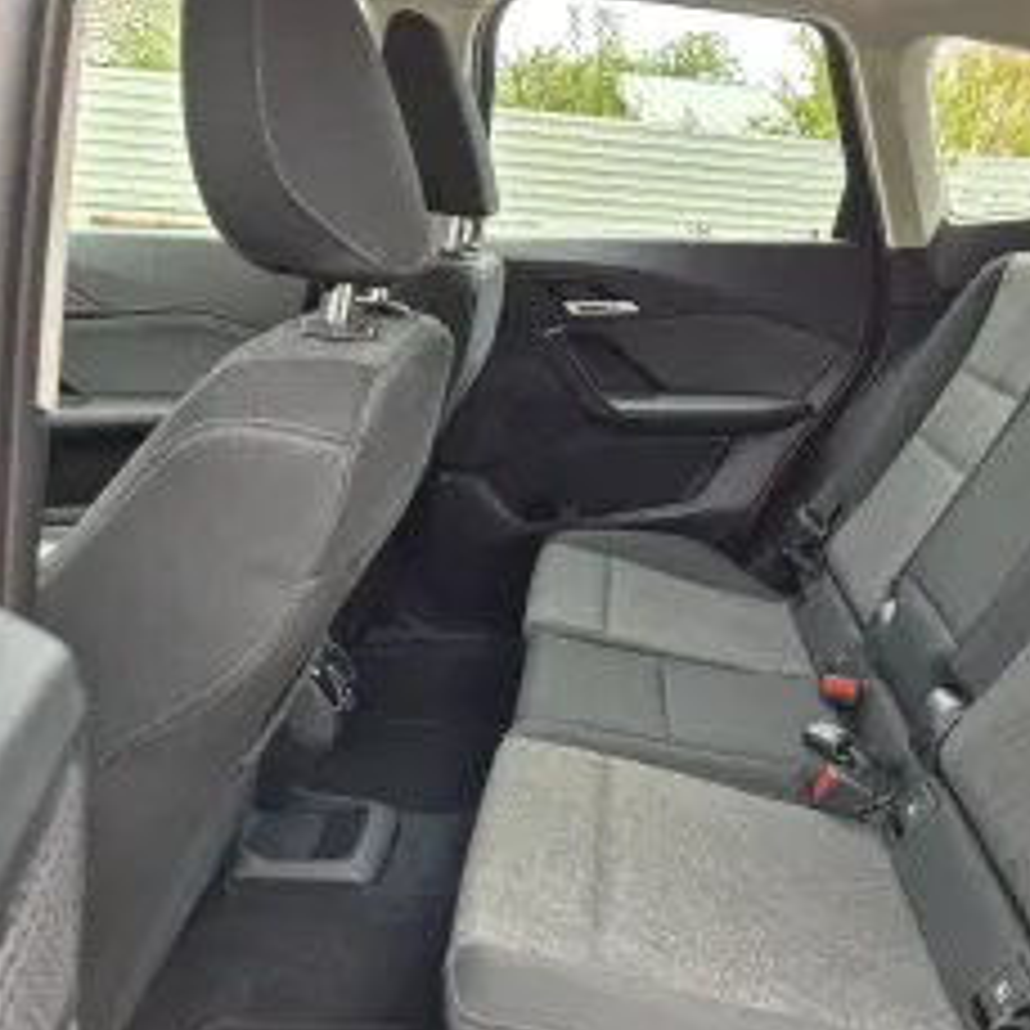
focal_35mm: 32
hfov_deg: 49.7
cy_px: 603
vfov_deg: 50.9
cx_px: 729
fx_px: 1077
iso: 100
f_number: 1.8
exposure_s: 1/180
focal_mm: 5.4
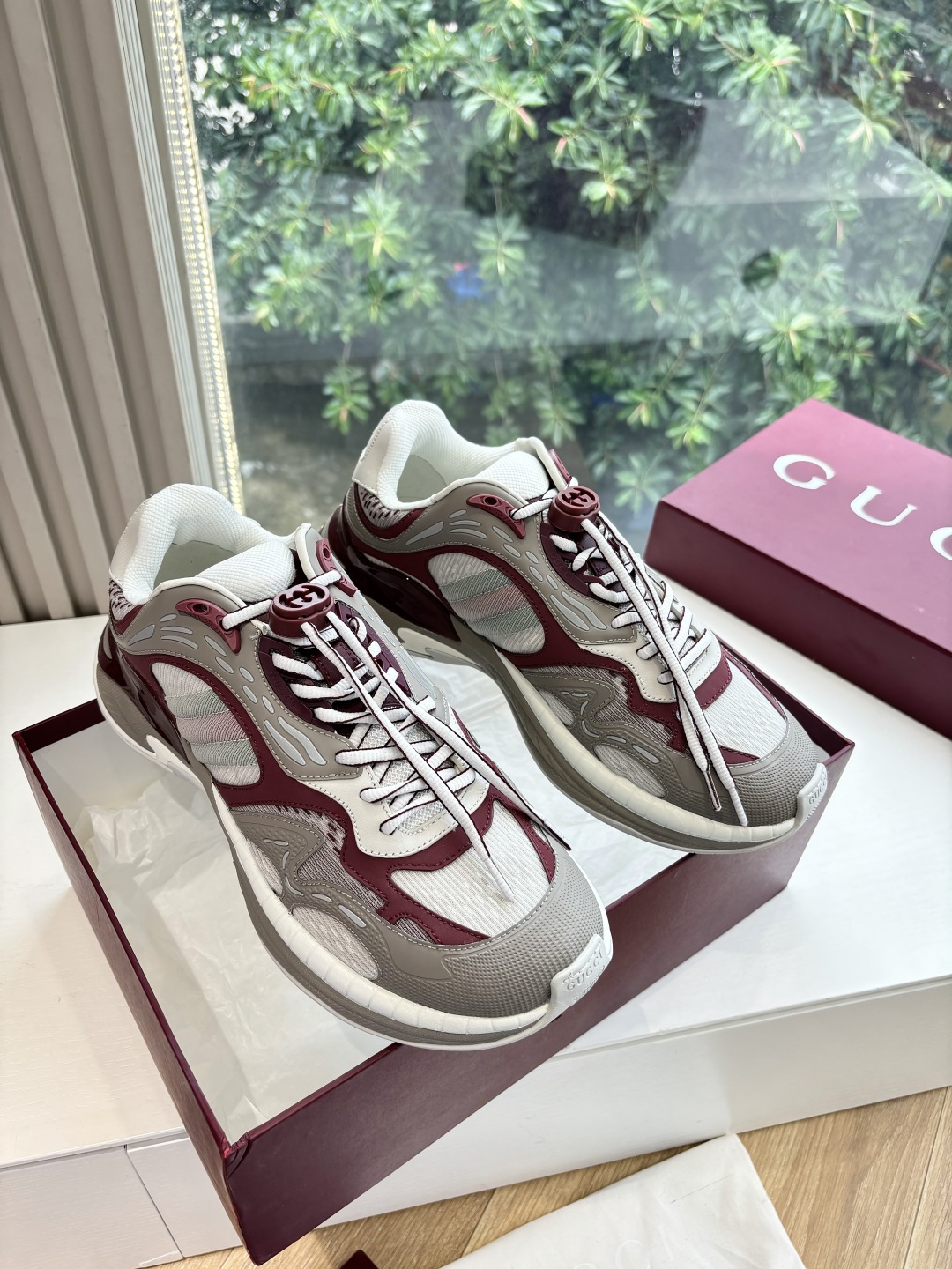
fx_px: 953
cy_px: 634
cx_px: 476
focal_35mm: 26
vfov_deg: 67.3
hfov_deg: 53.1
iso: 50
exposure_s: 1/161
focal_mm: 5.96
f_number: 1.6
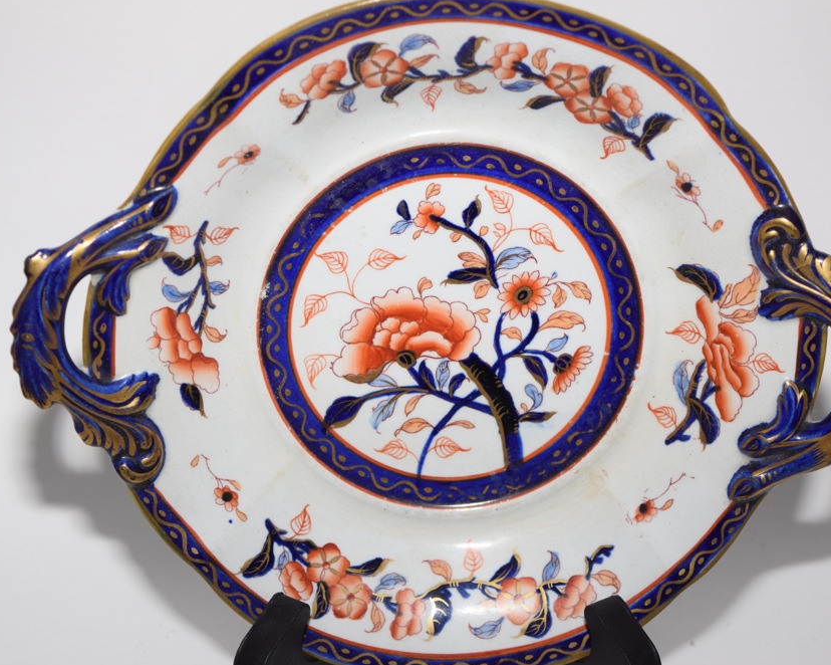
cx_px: 426
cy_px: 332
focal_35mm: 94
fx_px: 2301
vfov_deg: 16.4
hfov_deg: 20.5
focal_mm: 55
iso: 250
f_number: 5.6
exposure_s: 1/60
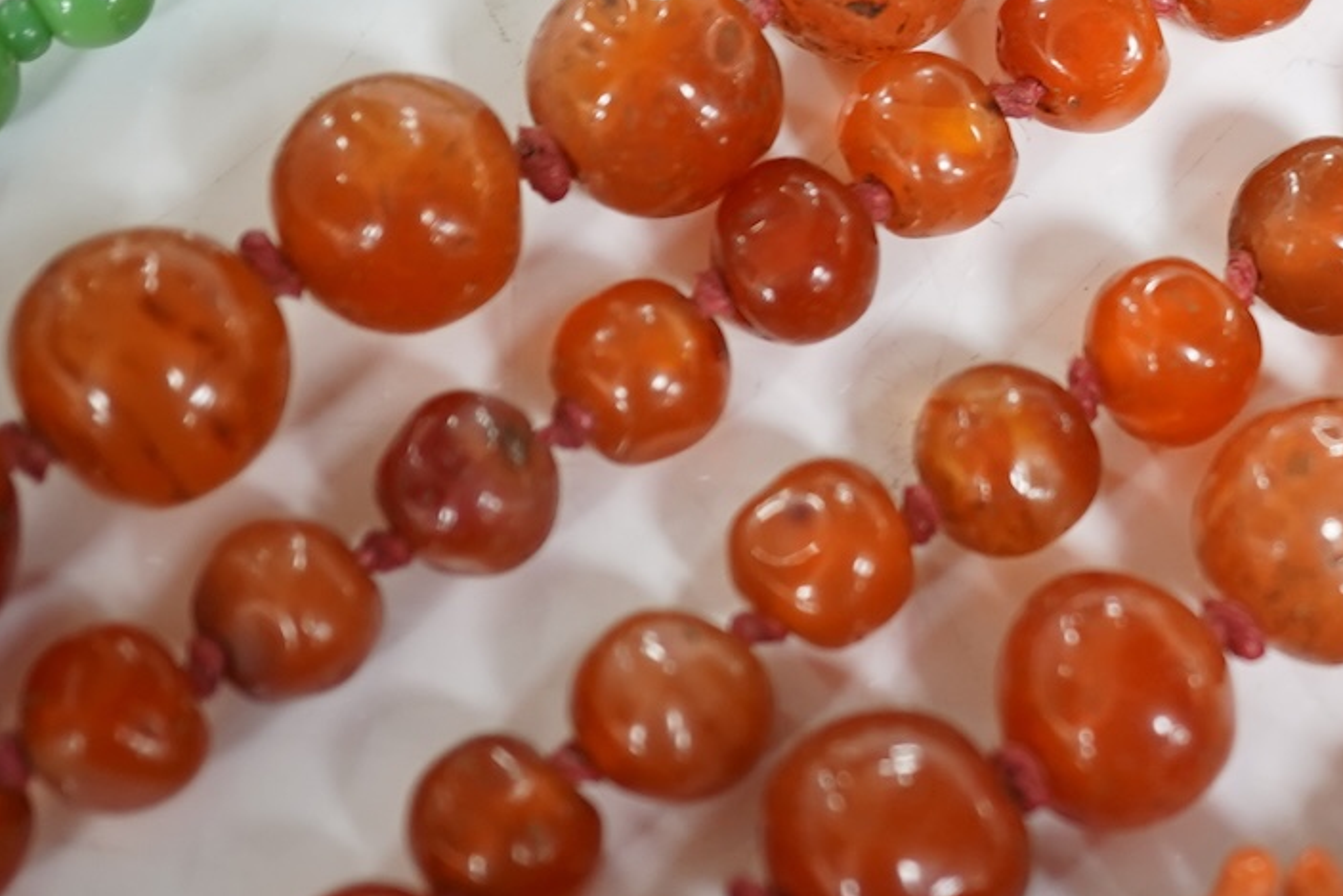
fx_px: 4701
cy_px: 122
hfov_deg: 15.8
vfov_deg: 10.8
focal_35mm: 126
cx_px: 1467
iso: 500
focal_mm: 30
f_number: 5
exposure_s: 1/20
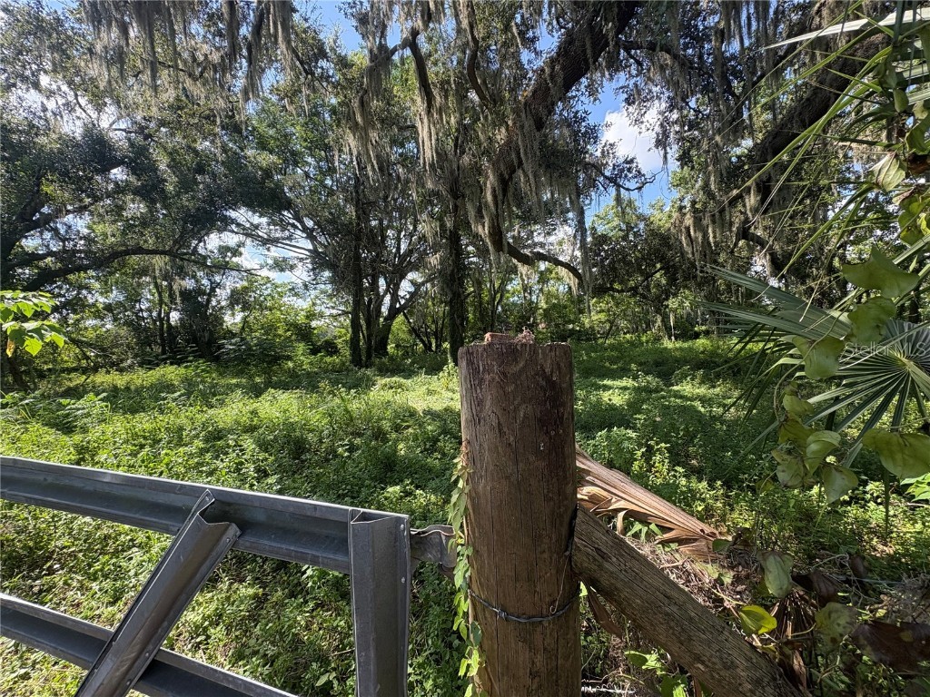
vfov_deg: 85.7
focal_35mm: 14
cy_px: 348
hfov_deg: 102.1
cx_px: 465
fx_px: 376
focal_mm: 2.22
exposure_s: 1/386
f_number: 2.2
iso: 64
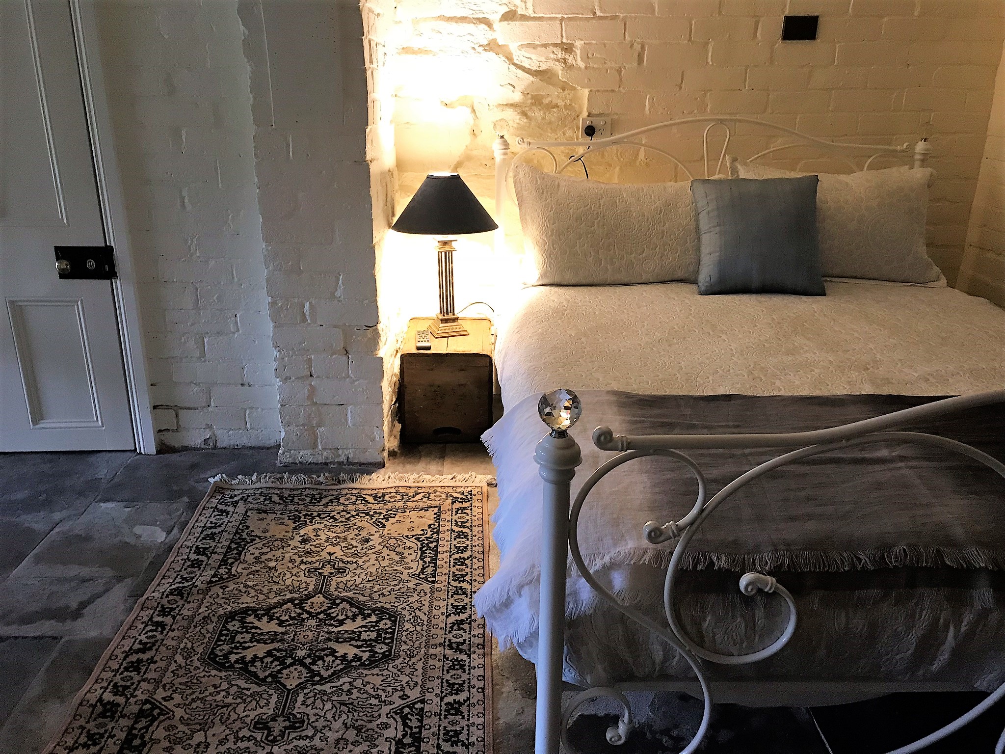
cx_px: 502
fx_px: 813
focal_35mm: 28
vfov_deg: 49.7
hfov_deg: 63.4
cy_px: 377
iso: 80
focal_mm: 3.99
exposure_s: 1/17
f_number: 1.8
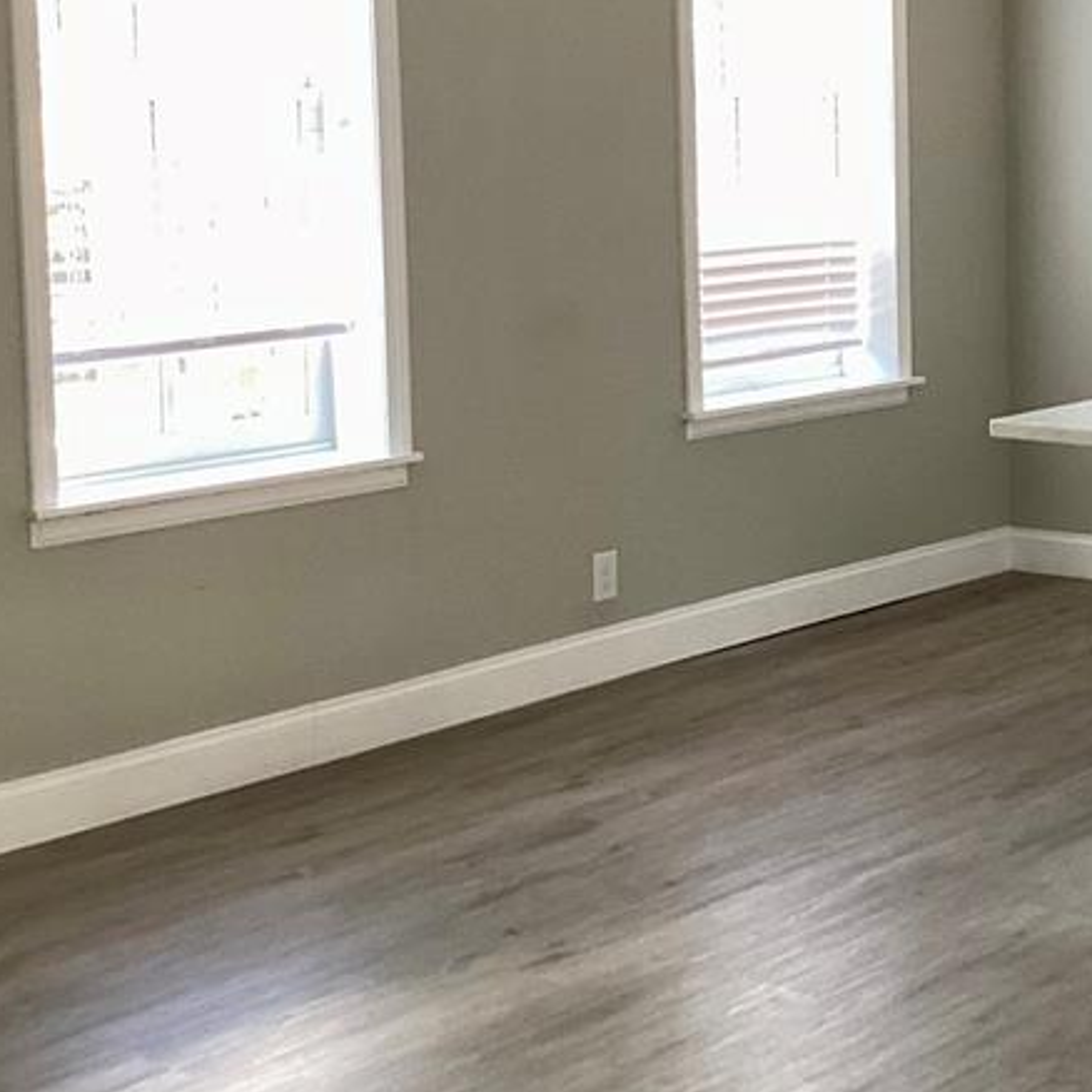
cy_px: 277
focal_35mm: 64
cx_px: 1022
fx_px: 2284
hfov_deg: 25.9
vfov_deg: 26.6
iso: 100
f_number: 2.4
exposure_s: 1/60
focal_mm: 3.3
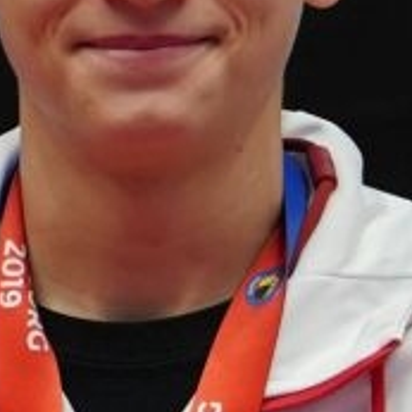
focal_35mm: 1559
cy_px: 781
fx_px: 20993
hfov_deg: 1.1
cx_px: -319
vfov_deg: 1.1
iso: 1000
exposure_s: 1/320
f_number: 2.8
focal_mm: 176
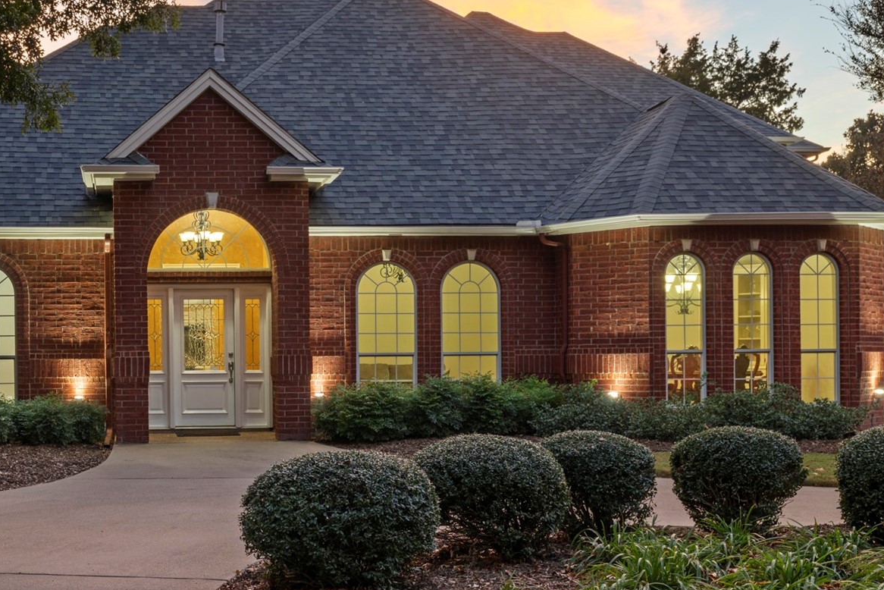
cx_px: 214
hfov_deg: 36.0
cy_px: 355
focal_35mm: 54
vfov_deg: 25.0
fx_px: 1326
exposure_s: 6
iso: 100
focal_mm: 29
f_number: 9
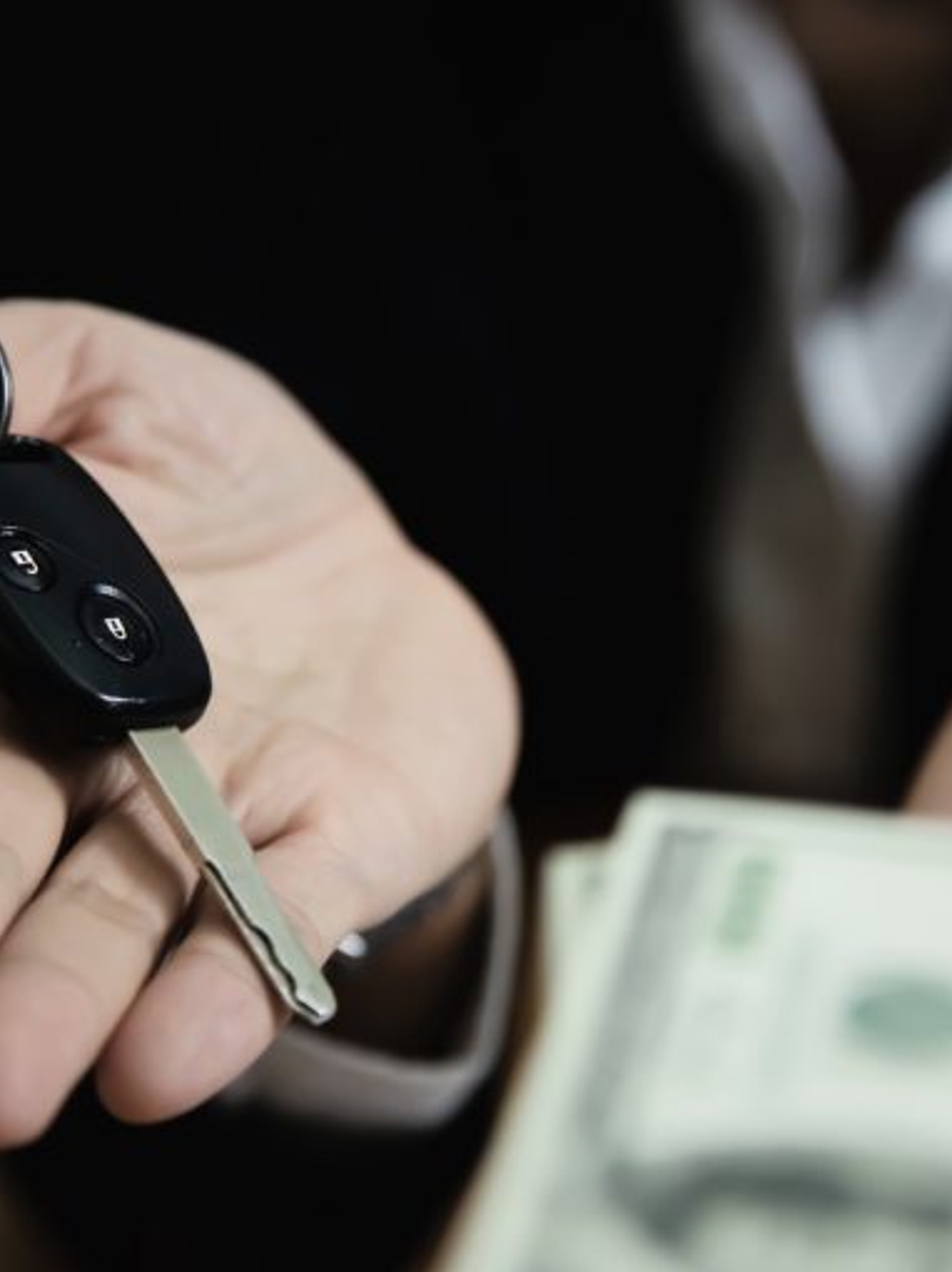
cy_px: 637
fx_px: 6386
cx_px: 518
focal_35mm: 174
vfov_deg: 11.4
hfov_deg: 8.5
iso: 2000
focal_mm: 120
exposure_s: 1/160
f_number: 4
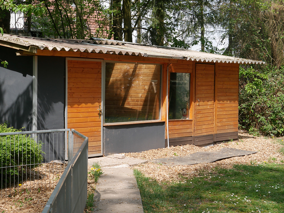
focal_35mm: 72
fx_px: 591
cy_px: 106
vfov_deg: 20.5
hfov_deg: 27.0
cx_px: 142
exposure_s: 1/250
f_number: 7.1
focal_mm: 36
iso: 200
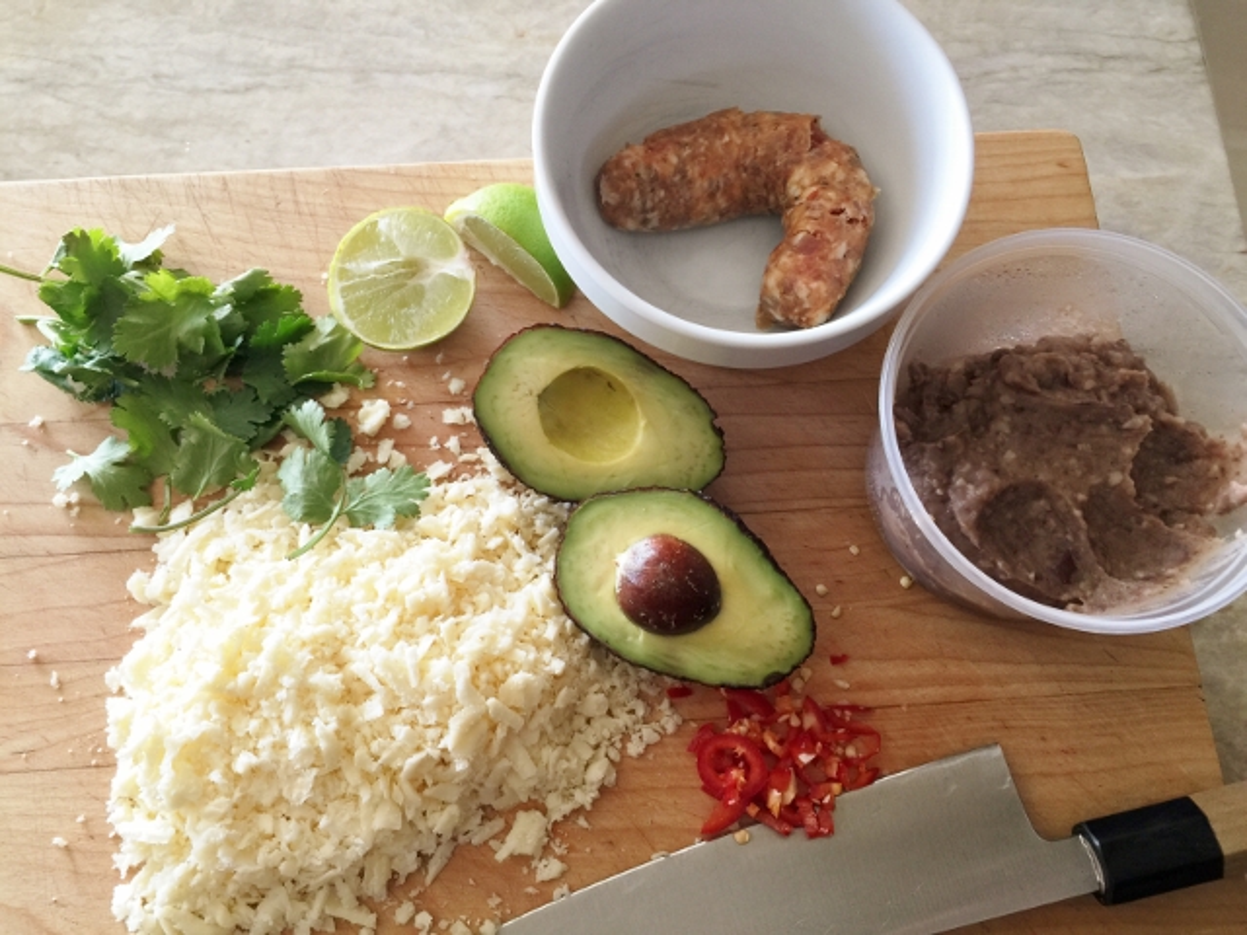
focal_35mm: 29
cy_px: 468
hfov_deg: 61.7
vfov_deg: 48.2
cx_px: 624
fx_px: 1045
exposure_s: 1/40
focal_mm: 4.15
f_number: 2.2
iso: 32
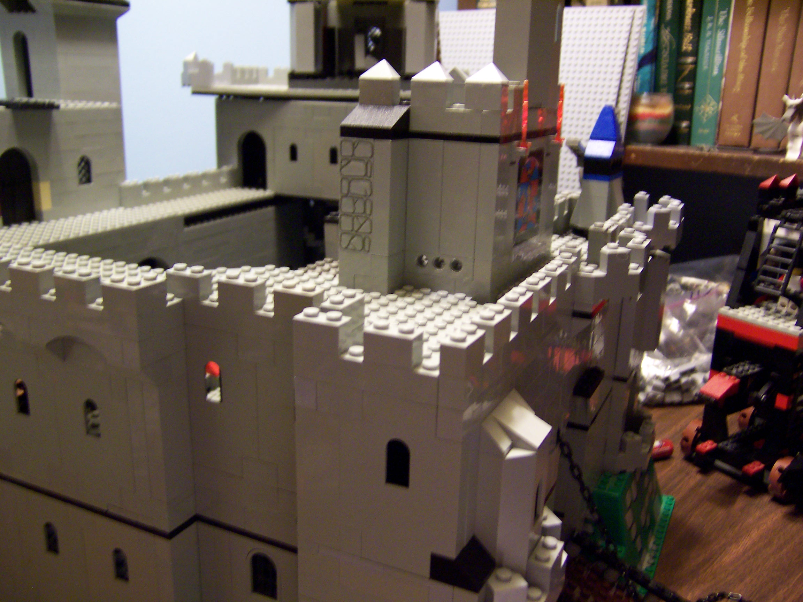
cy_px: 301
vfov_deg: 42.9
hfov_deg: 55.4
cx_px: 402
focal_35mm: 33
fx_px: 766
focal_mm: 5.5
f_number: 2.8
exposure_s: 1/8
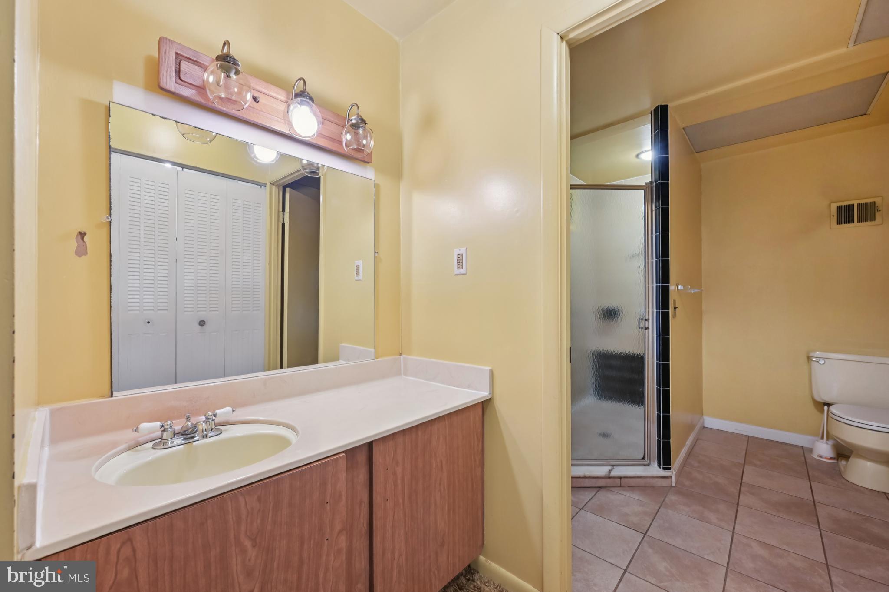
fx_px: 345
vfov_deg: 81.1
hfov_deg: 104.3
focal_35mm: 14
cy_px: 296
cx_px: 444
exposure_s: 1/10
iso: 400
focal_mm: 14
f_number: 8
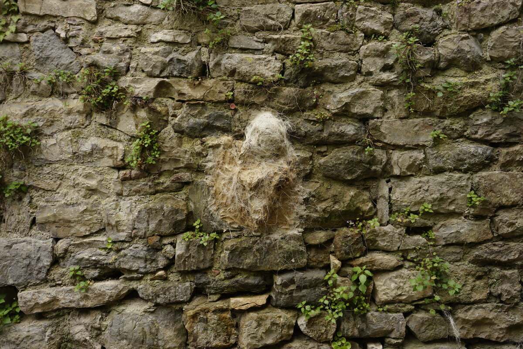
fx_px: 450
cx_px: 262
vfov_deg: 42.3
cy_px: 174
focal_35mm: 31
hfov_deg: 60.3
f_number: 5.6
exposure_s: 1/80
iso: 640
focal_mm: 31
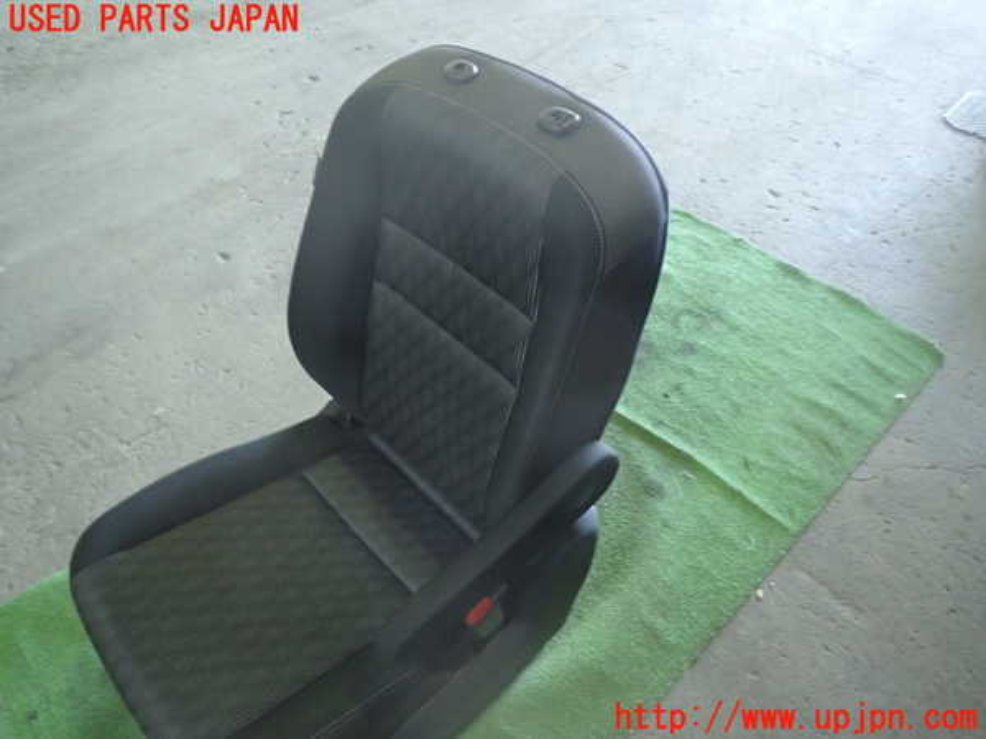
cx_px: 493
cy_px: 370
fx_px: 712
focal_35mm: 25
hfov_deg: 69.4
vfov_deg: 54.9
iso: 400
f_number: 2
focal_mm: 4.5
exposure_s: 1/30
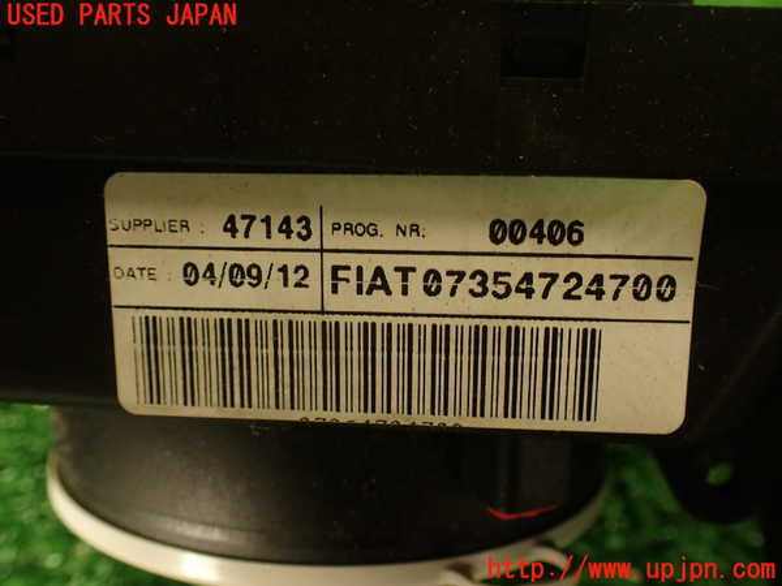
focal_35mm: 32
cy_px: 293
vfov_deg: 44.2
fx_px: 723
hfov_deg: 56.8
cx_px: 391
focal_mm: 5.79
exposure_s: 1/30
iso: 200
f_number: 2.4
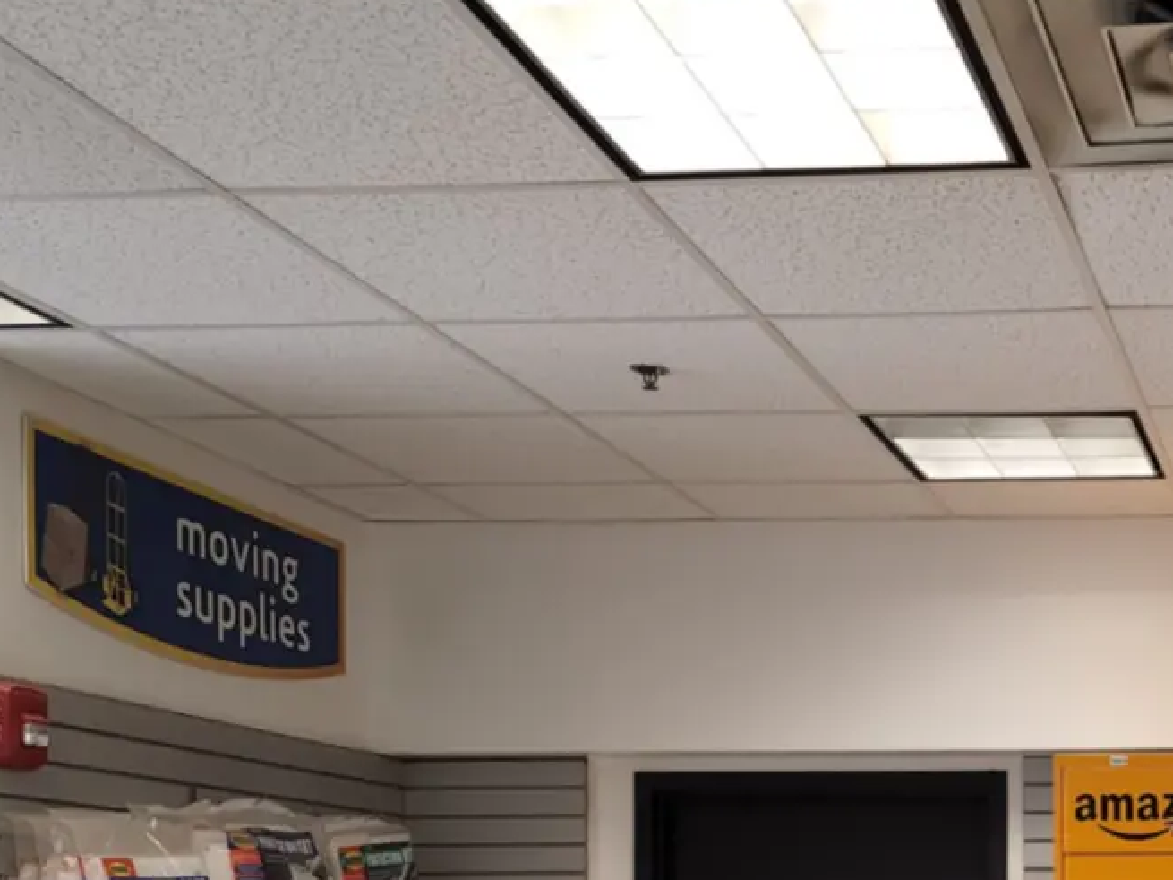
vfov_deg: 23.3
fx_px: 1999
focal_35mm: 59
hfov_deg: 30.1
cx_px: 1214
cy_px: 971
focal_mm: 6.4
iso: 50
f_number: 1.8
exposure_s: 1/60
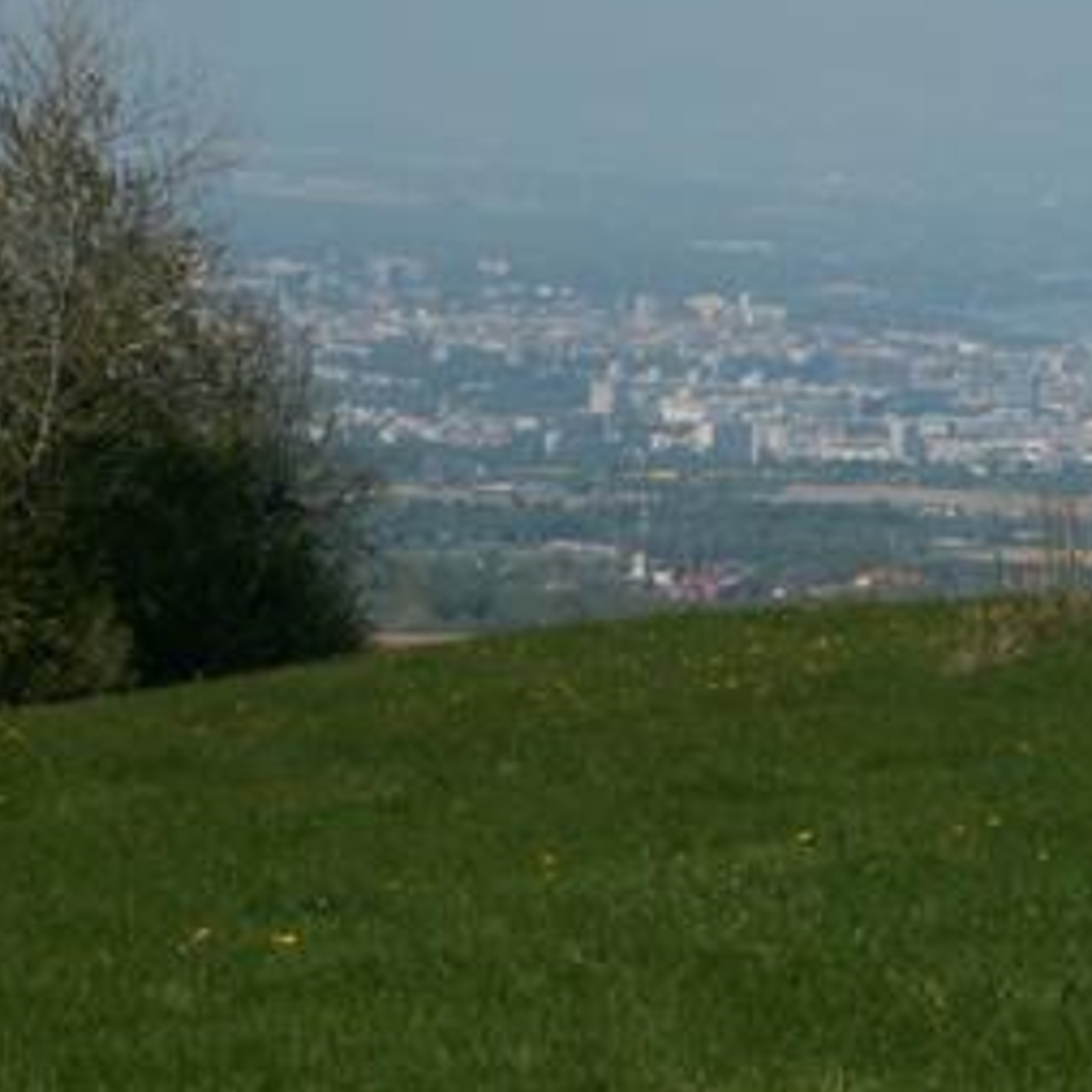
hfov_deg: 5.8
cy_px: 344
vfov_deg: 5.9
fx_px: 10671
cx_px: 1268
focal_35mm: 299
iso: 50
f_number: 8
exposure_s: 1/250
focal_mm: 21.89
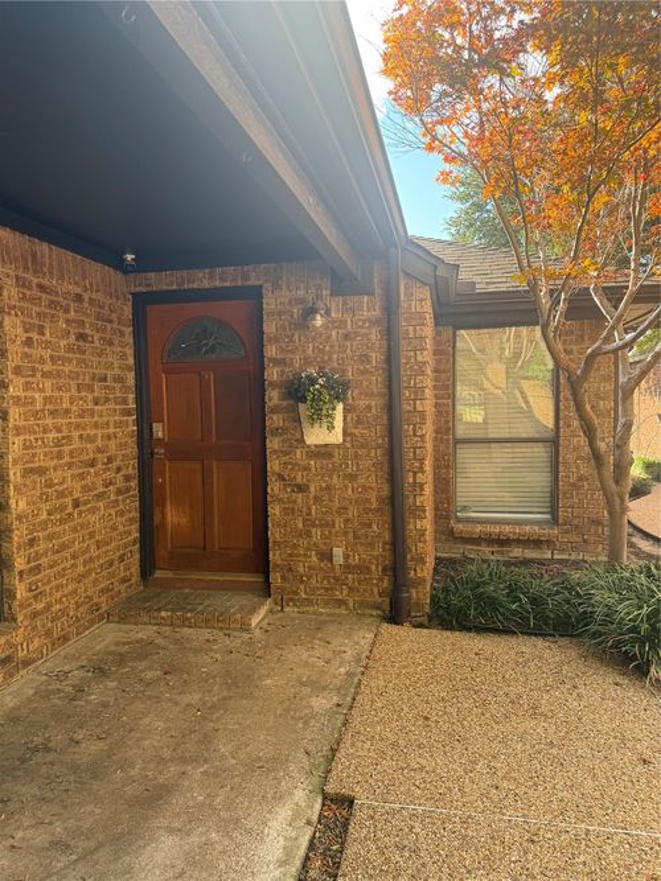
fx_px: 611
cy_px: 440
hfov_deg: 56.8
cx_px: 330
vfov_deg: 71.6
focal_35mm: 24
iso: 100
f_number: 1.78
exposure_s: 1/278
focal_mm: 6.76
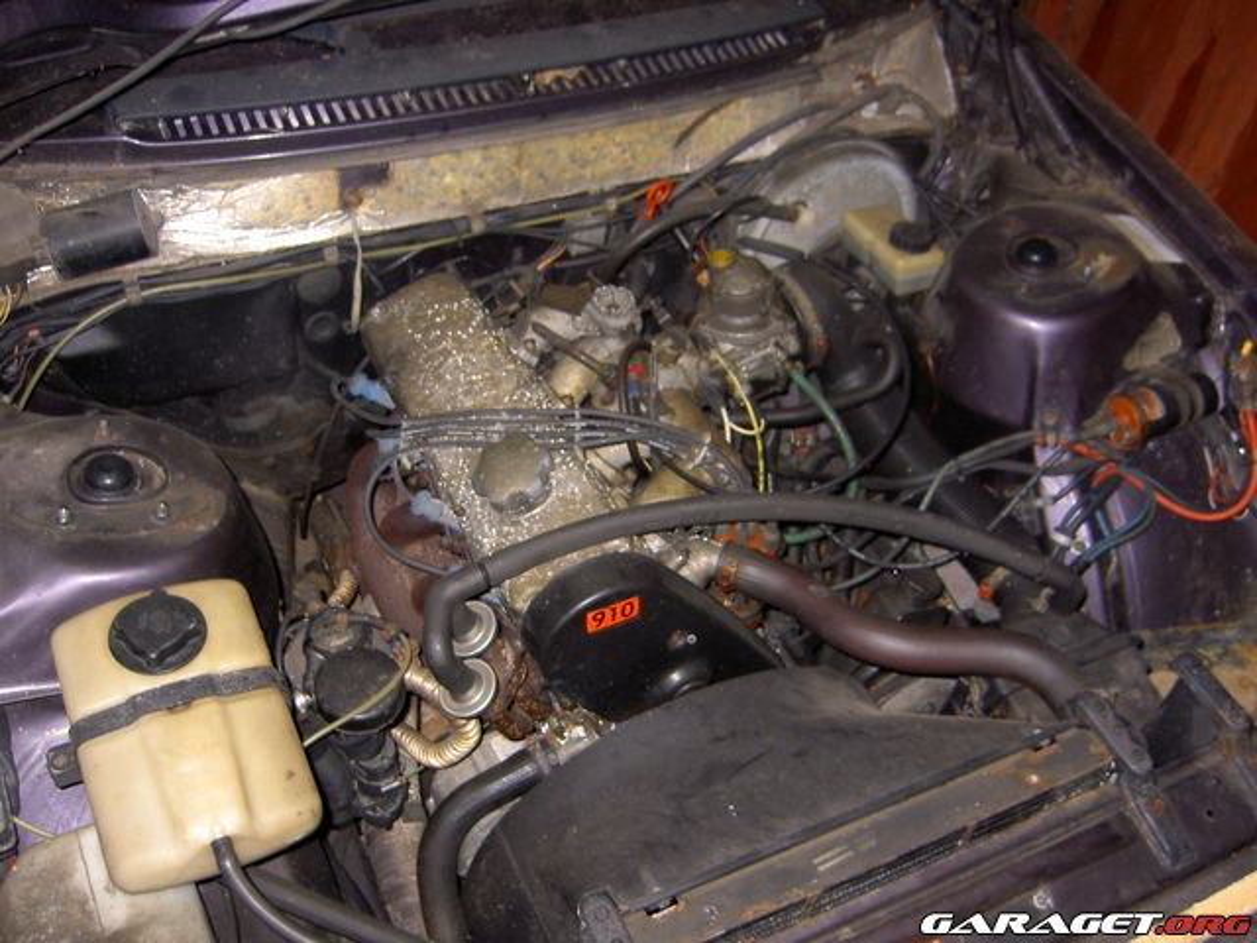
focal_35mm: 34
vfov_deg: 41.8
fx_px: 1235
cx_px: 628
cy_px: 472
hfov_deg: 54.0
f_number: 2.8
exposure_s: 1/60
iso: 100
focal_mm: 5.6
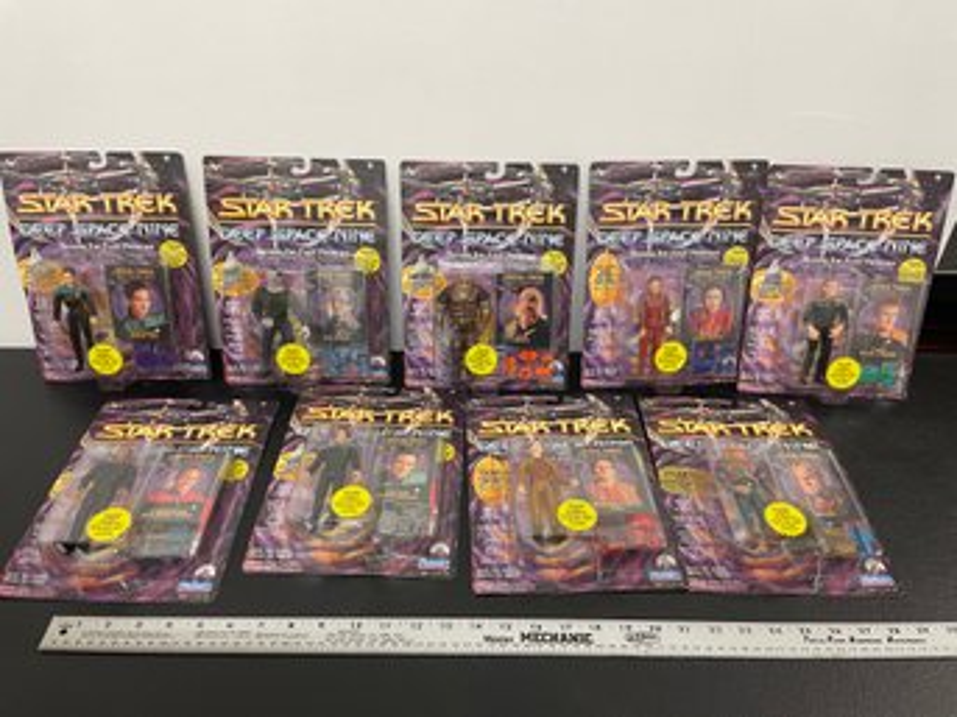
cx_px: 478
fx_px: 719
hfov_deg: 67.3
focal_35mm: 26
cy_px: 358
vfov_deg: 53.0
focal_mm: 4.2
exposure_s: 1/60
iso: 100
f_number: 1.6
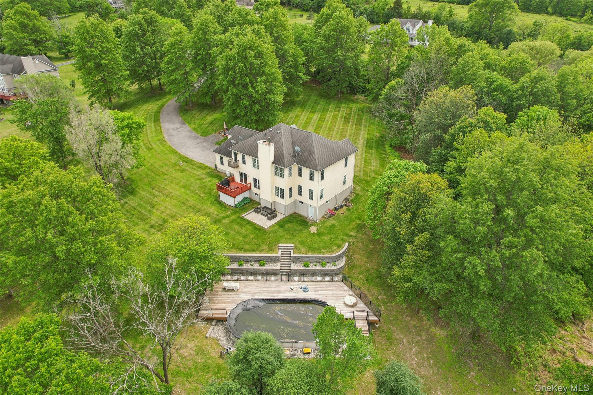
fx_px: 362
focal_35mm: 22
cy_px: 198
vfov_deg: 57.2
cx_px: 296
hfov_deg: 78.6
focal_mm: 8.4
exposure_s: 1/640
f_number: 2.8
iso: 100
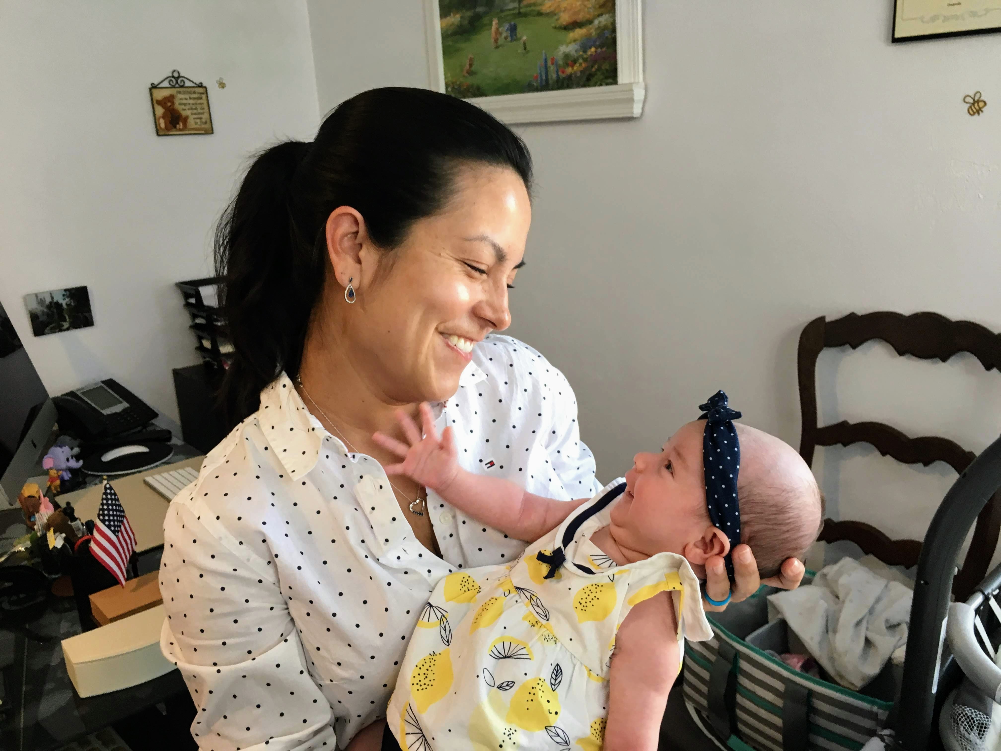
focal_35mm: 29
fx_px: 839
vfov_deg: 48.2
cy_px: 376
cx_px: 500
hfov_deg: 61.7
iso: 64
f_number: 2.2
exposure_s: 1/30
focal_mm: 4.15
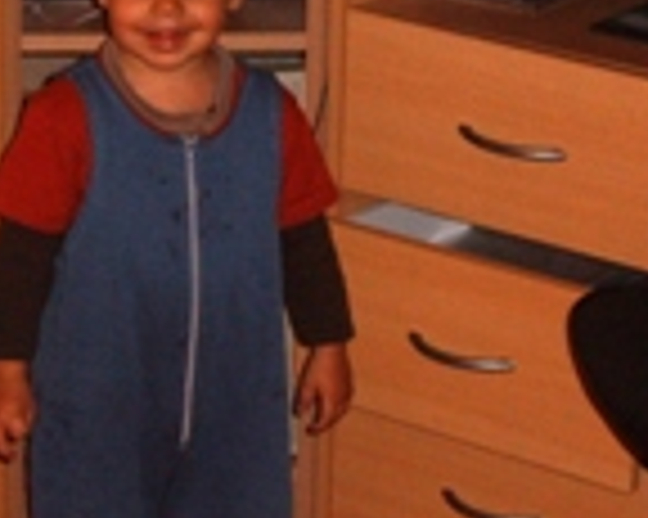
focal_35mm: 166
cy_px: 223
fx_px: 3181
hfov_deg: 11.6
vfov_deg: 9.3
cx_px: 234
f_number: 3.7
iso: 141
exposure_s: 1/45
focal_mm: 10.7
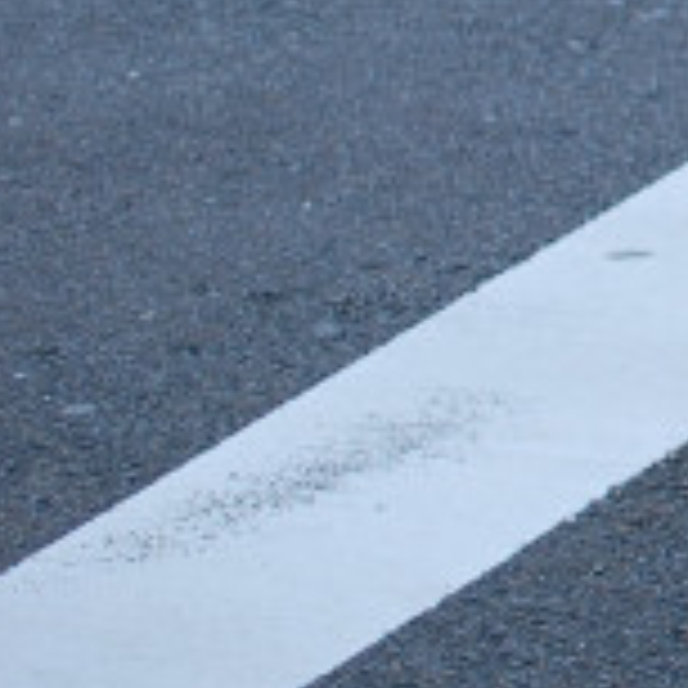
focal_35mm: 400
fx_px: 8994
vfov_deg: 4.4
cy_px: -328
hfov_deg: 4.3
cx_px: 1592
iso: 200
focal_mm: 60
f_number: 2
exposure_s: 1/80
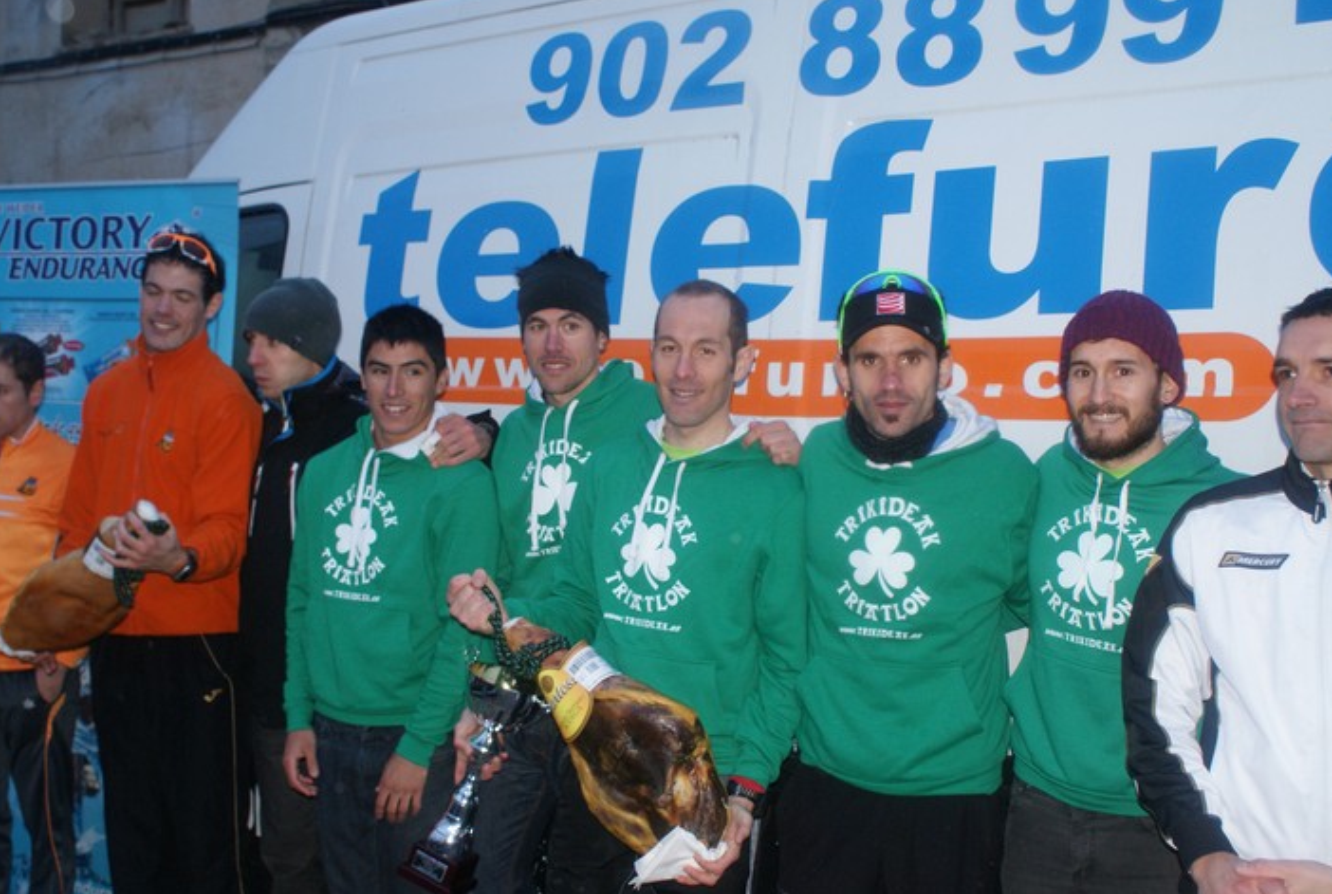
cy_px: 408
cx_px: 662
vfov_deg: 32.7
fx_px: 1520
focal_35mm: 41
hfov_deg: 47.3
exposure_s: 1/60
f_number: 5.6
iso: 400
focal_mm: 24
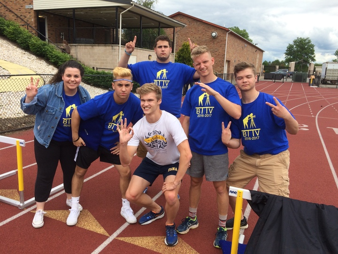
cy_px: 127
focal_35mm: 29
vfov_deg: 48.2
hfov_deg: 61.7
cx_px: 169
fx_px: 283
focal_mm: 4.15
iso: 32
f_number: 2.2
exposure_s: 1/1109
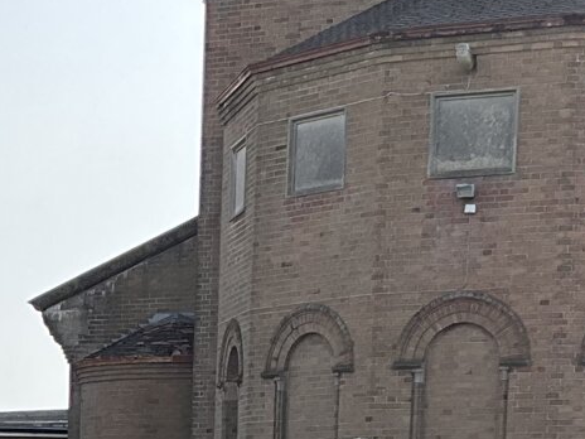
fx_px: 2163
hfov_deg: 15.0
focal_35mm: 128
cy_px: 790
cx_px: -83
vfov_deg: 10.8
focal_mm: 3
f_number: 1.8
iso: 25
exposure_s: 1/1098
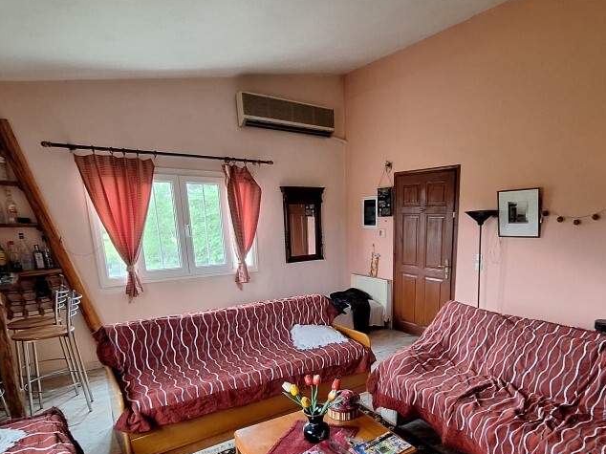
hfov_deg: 78.1
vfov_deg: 62.0
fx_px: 367
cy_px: 299
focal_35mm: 21
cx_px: 365
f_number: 2.2
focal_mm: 1.74
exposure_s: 1/50
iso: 160
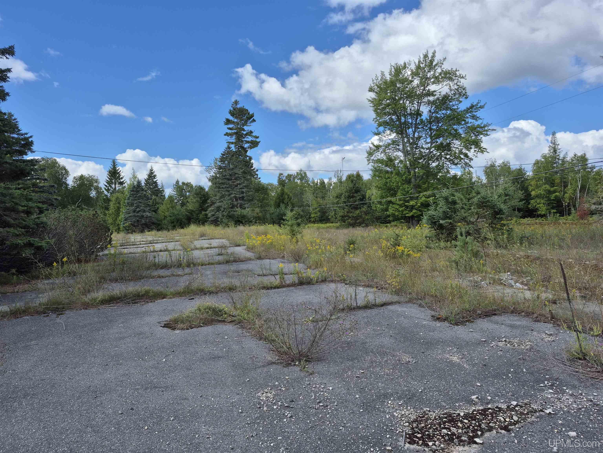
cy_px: 226
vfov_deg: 58.9
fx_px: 401
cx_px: 302
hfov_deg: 73.9
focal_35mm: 23
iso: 25
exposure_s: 1/1984
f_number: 1.8
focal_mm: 5.4
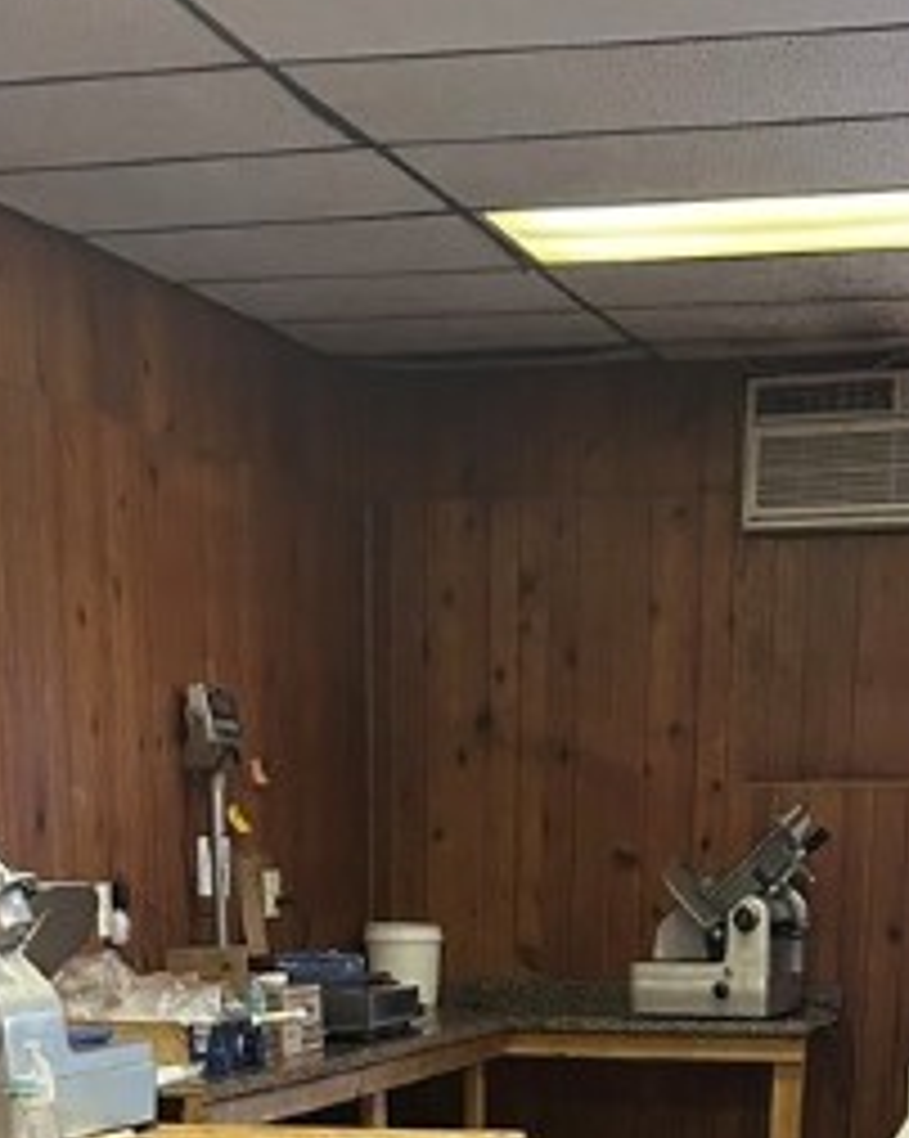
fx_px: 2593
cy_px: 1511
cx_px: 477
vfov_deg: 22.1
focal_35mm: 77
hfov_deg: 19.9
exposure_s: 1/60
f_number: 1.5
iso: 320
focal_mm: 5.7
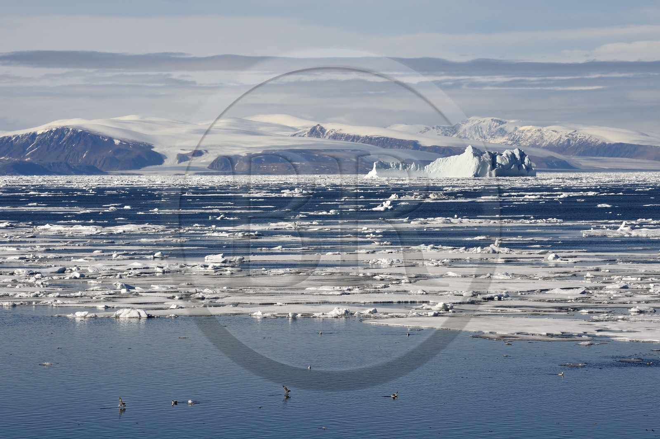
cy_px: 220
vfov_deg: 7.8
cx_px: 330
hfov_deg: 11.8
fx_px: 3206
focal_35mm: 175
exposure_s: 1/400
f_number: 14
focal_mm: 175
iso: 200
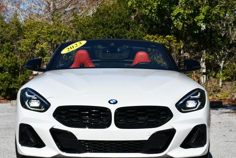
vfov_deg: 12.7
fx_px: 709
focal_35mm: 108
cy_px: 92
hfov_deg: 18.9
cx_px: 110
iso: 100
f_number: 9
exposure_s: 1/320
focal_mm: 44
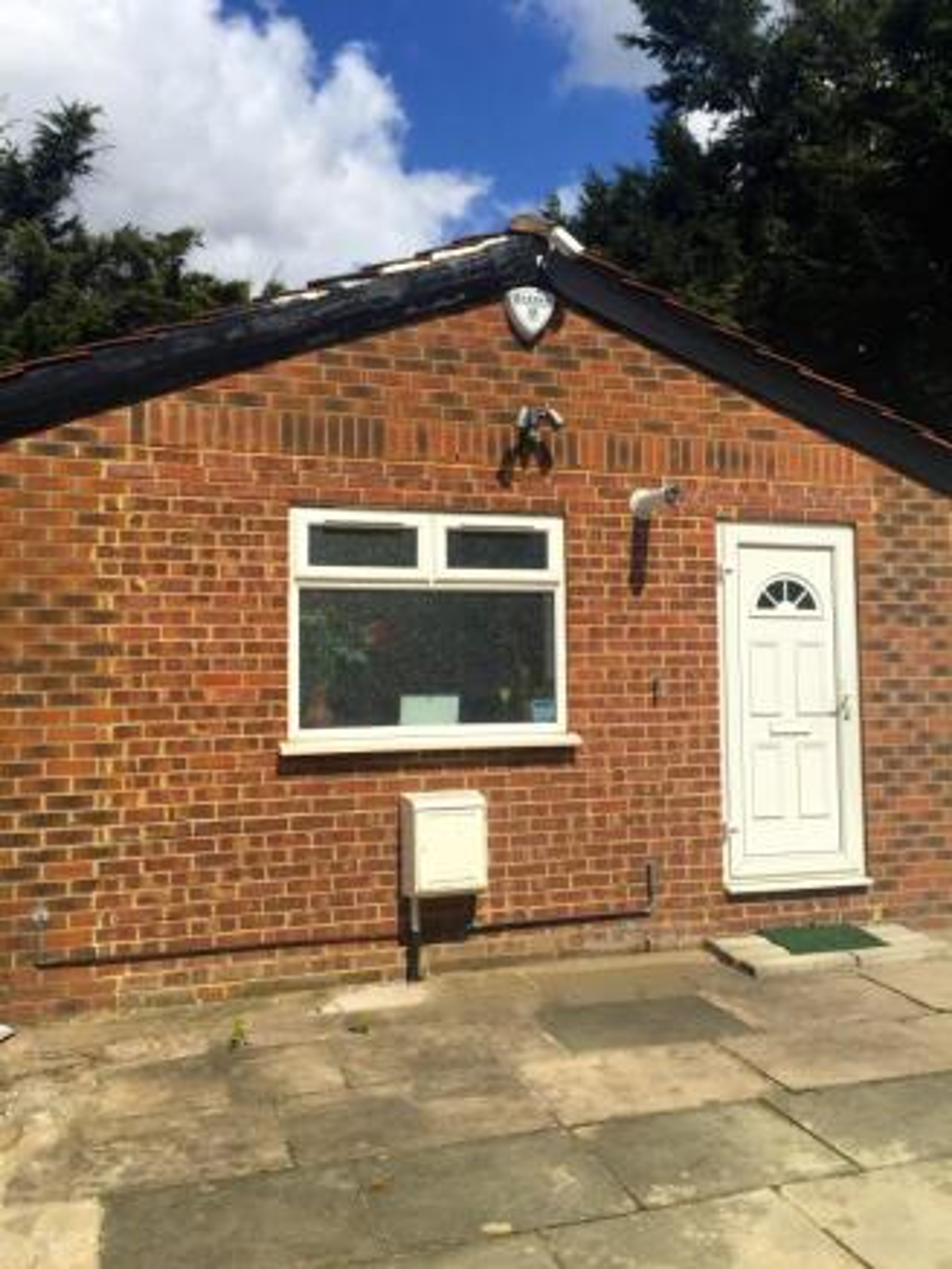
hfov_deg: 48.2
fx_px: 1063
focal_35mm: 29
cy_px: 634
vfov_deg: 61.6
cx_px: 476
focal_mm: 4.15
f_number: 2.2
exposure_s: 1/4405
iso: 32
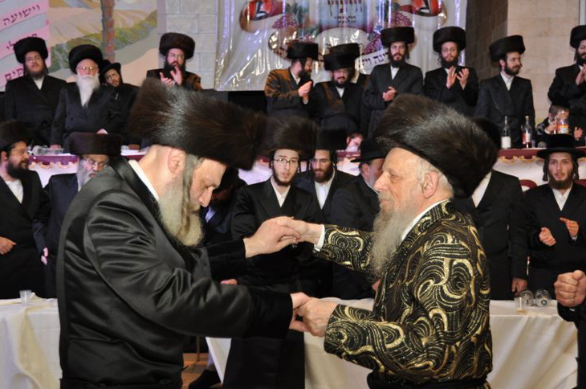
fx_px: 935
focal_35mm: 58
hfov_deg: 34.8
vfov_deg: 23.5
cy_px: 201
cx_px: 274
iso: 800
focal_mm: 35
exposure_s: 1/60
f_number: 4.2
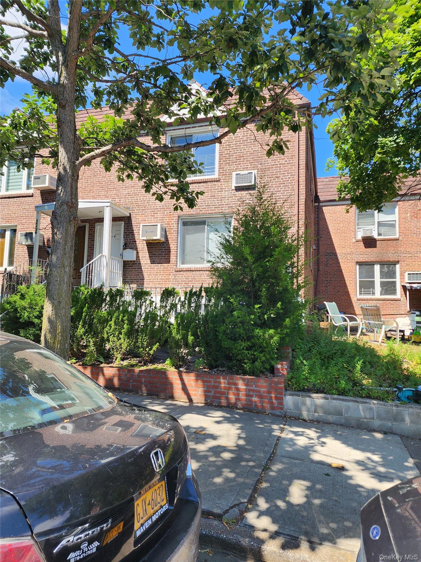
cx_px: 210
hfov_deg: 58.9
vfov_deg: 73.9
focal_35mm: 23
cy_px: 281
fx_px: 373
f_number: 1.8
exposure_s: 1/339
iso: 12
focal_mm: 6.4
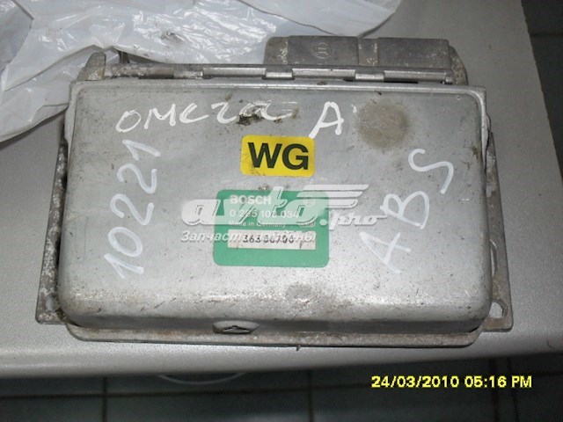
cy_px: 211
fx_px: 618
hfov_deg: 49.0
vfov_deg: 37.7
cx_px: 282
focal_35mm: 38
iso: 200
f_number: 2.8
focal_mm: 6.3
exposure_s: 1/45
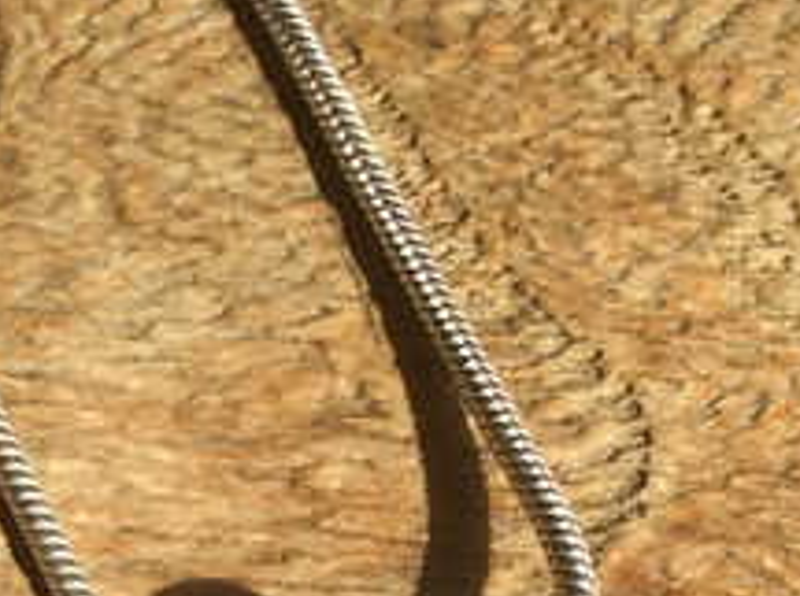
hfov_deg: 20.7
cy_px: 870
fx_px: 2191
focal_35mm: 95
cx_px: 489
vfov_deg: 14.5
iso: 32
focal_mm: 3.3
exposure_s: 1/706
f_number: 2.4
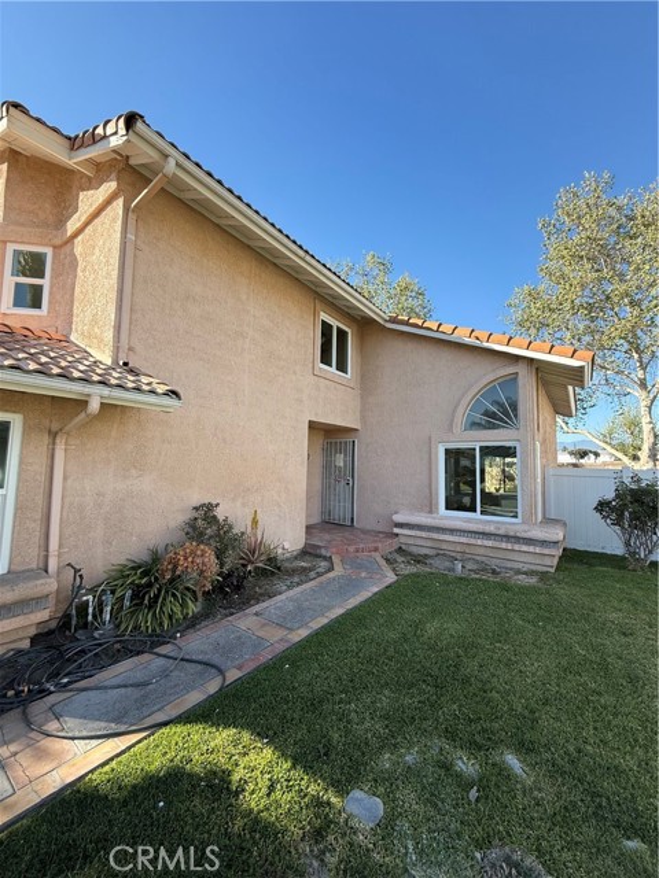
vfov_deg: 102.1
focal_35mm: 14
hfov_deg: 85.7
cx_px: 330
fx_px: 355
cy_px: 439
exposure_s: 1/527
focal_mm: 2.22
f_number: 2.2
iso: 50
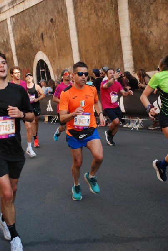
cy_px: 126
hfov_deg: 18.3
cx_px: 84
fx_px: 522
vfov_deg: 26.9
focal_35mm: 75
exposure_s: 1/800
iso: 1000
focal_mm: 50
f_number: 5
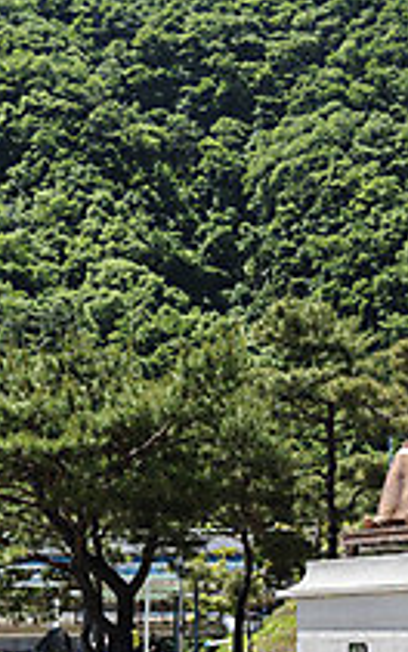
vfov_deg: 23.3
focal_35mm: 89
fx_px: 1582
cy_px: 355
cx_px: 391
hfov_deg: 14.5
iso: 125
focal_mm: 46
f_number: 5.6
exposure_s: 1/800
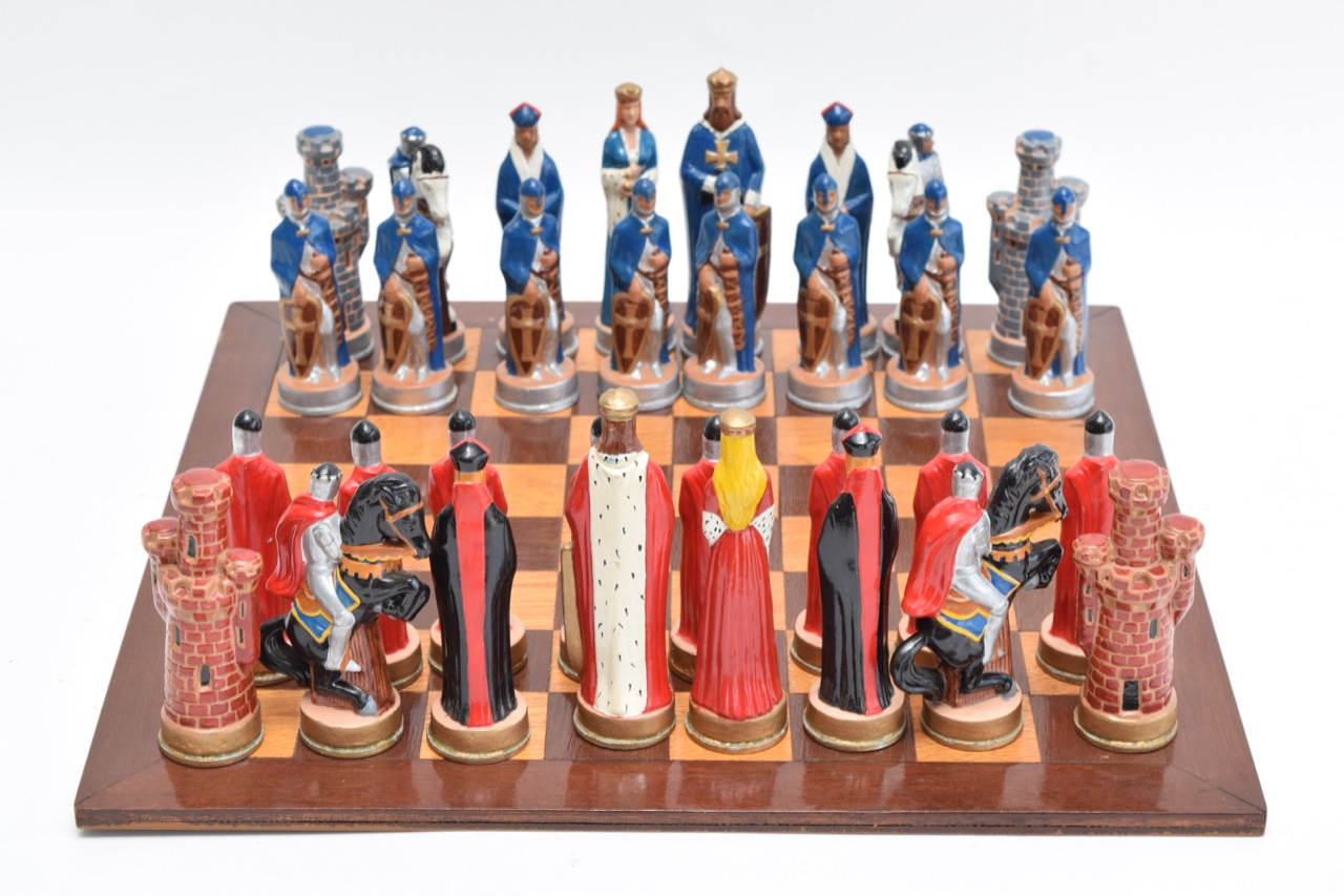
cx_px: 672
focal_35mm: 82
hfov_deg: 24.6
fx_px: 3079
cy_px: 448
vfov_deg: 16.5
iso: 400
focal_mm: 55
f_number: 8
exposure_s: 1/125
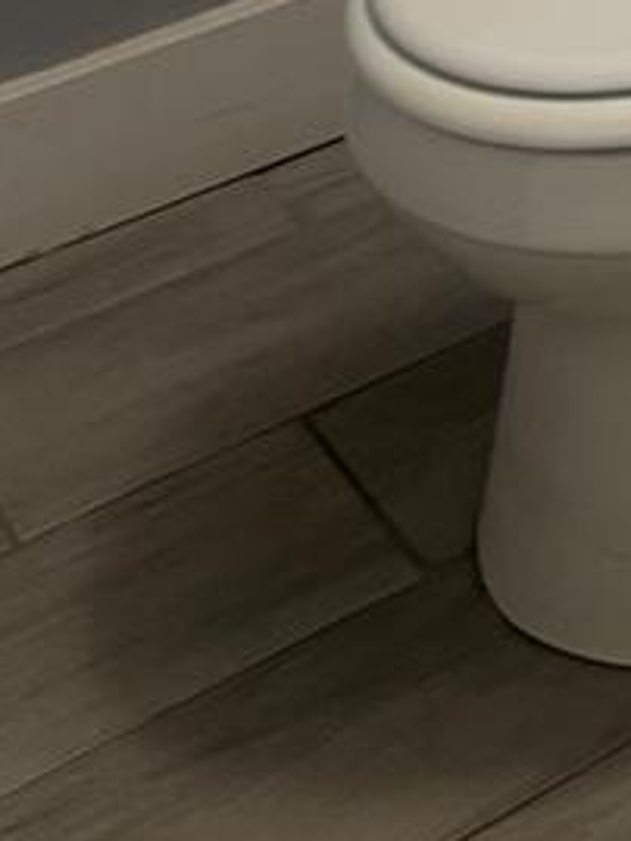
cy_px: -854
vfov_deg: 14.9
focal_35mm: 107
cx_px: 1200
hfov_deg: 12.4
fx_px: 2599
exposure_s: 1/60
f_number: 1.78
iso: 250
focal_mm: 6.76
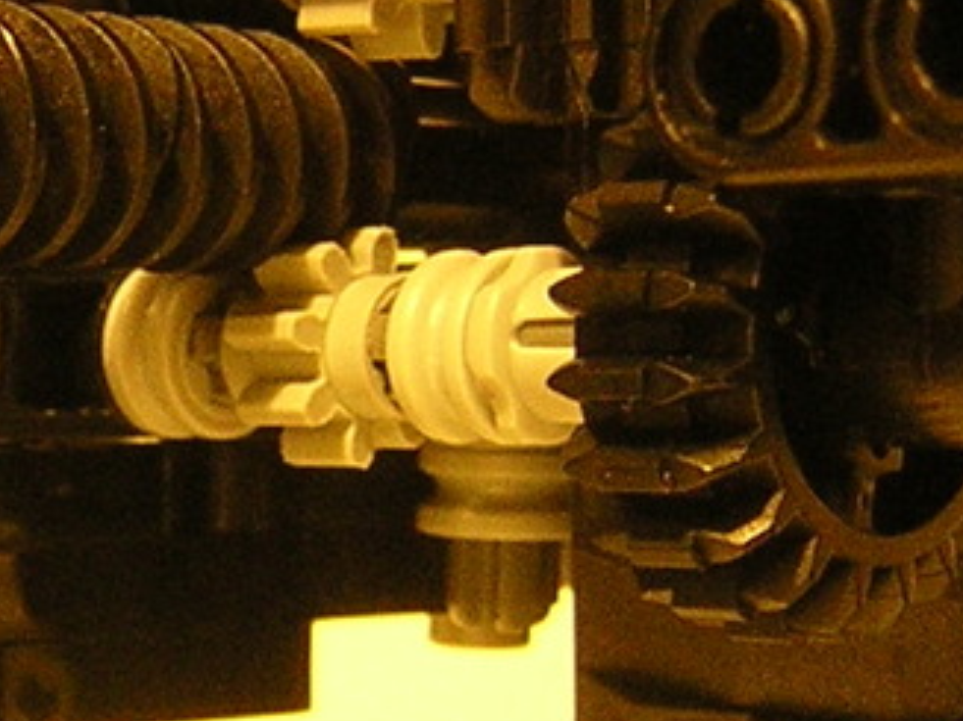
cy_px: 277
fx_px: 3671
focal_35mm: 132
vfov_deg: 11.2
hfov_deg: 14.7
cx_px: -32
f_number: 2.6
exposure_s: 1/2.1
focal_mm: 4.7
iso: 400
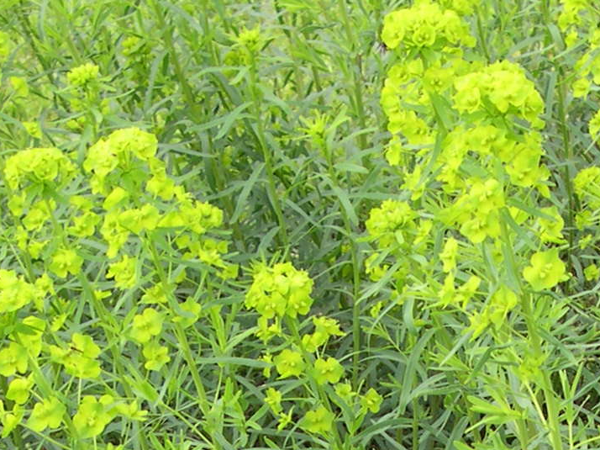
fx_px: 2097
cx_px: 555
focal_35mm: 121
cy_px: 622
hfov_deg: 16.1
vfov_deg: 11.8
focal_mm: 8
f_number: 2.8
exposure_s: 1/293
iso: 100
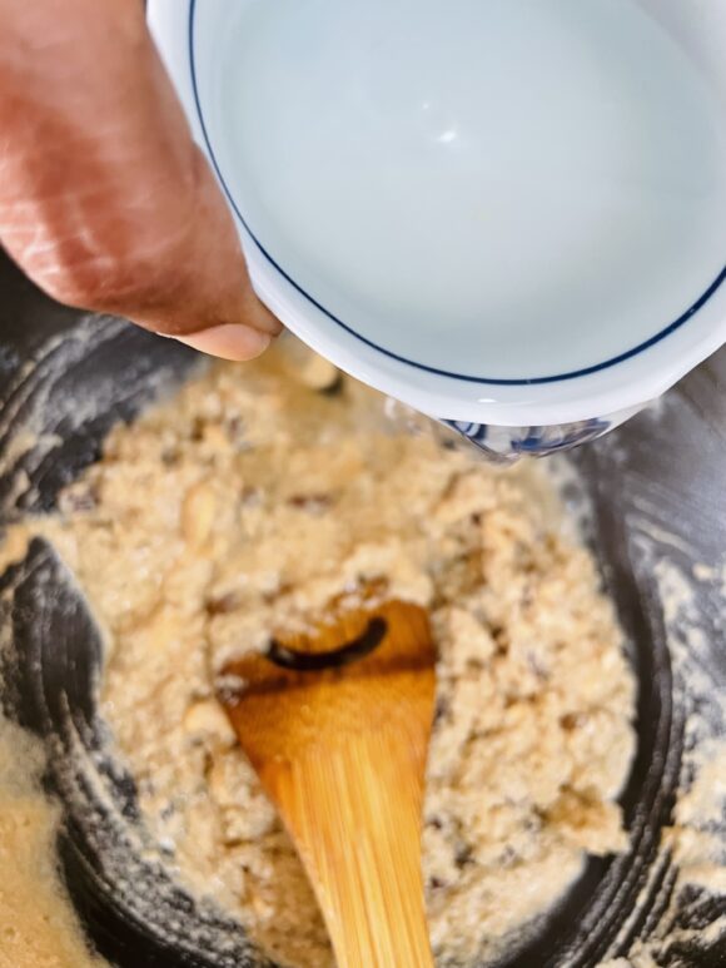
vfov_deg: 67.3
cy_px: 484
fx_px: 727
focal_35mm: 26
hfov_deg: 53.1
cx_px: 363
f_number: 1.6
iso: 200
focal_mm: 4.2
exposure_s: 1/50
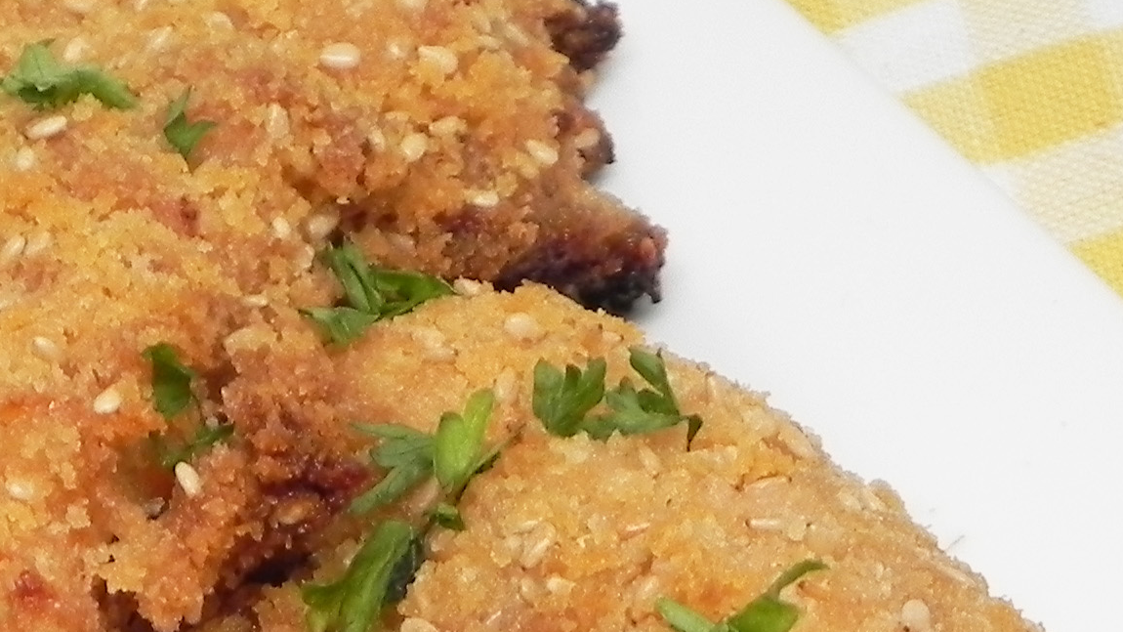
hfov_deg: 18.4
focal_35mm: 114
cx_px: 85
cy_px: 839
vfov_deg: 10.4
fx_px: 3395
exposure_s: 1/60
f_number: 2.8
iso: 160
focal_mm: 5.9
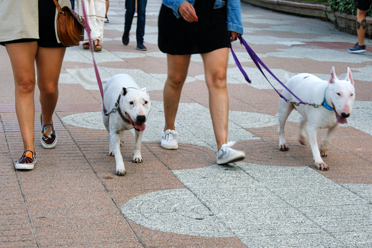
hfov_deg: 24.5
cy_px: 124
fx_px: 858
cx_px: 186
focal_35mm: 83
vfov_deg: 16.5
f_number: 11
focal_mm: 55
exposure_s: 1/60
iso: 160
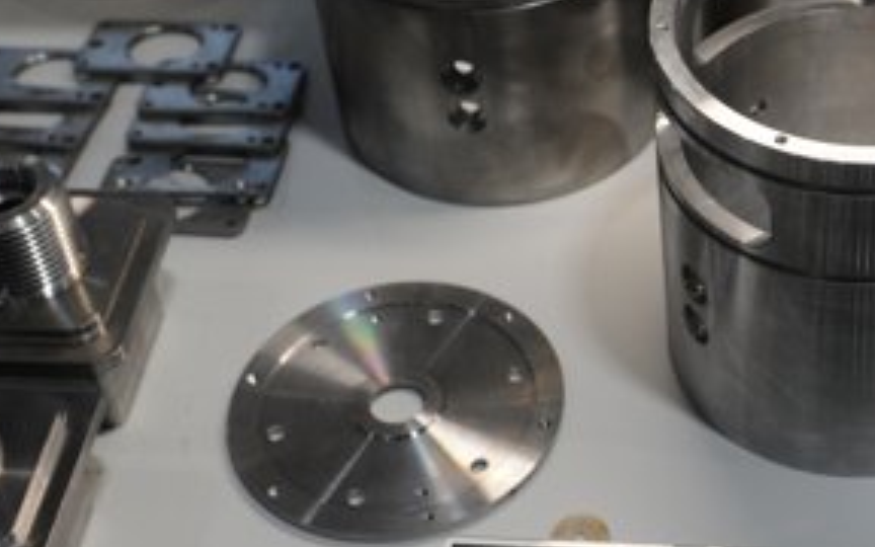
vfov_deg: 15.2
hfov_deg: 23.4
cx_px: 814
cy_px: 267
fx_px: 2051
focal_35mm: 86
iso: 800
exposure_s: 1/100
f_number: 4
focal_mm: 32
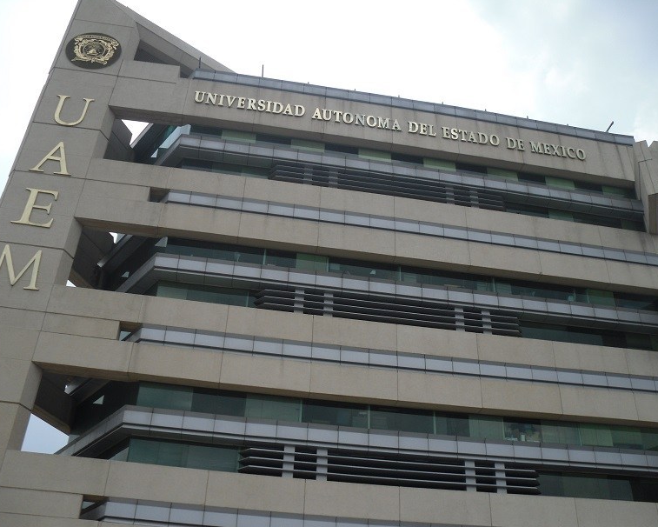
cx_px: 343
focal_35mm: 37
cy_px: 266
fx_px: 721
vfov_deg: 40.1
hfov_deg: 49.1
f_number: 7.6
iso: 80
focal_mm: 6.3
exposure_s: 1/197
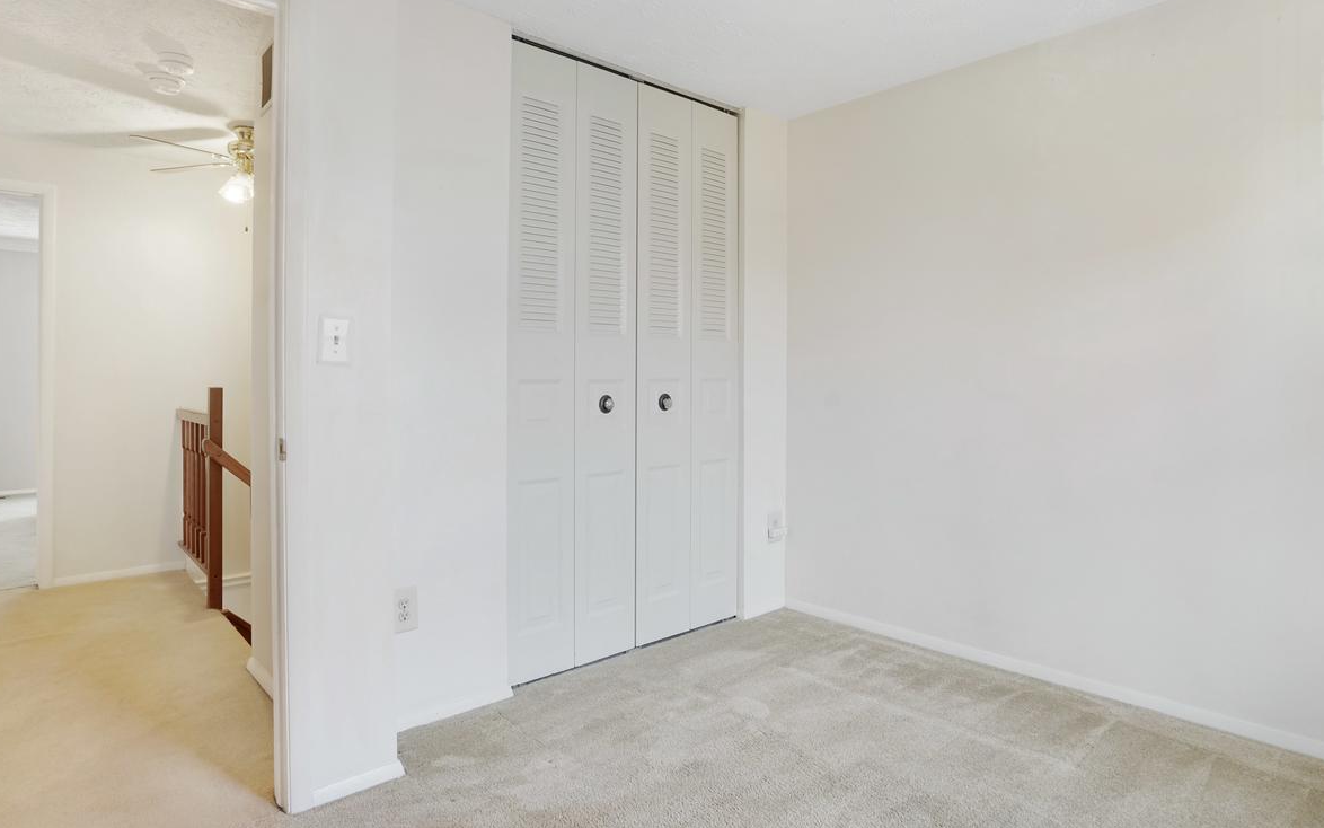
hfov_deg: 85.1
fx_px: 722
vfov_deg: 59.5
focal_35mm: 20
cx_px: 671
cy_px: 362
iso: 1250
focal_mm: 16
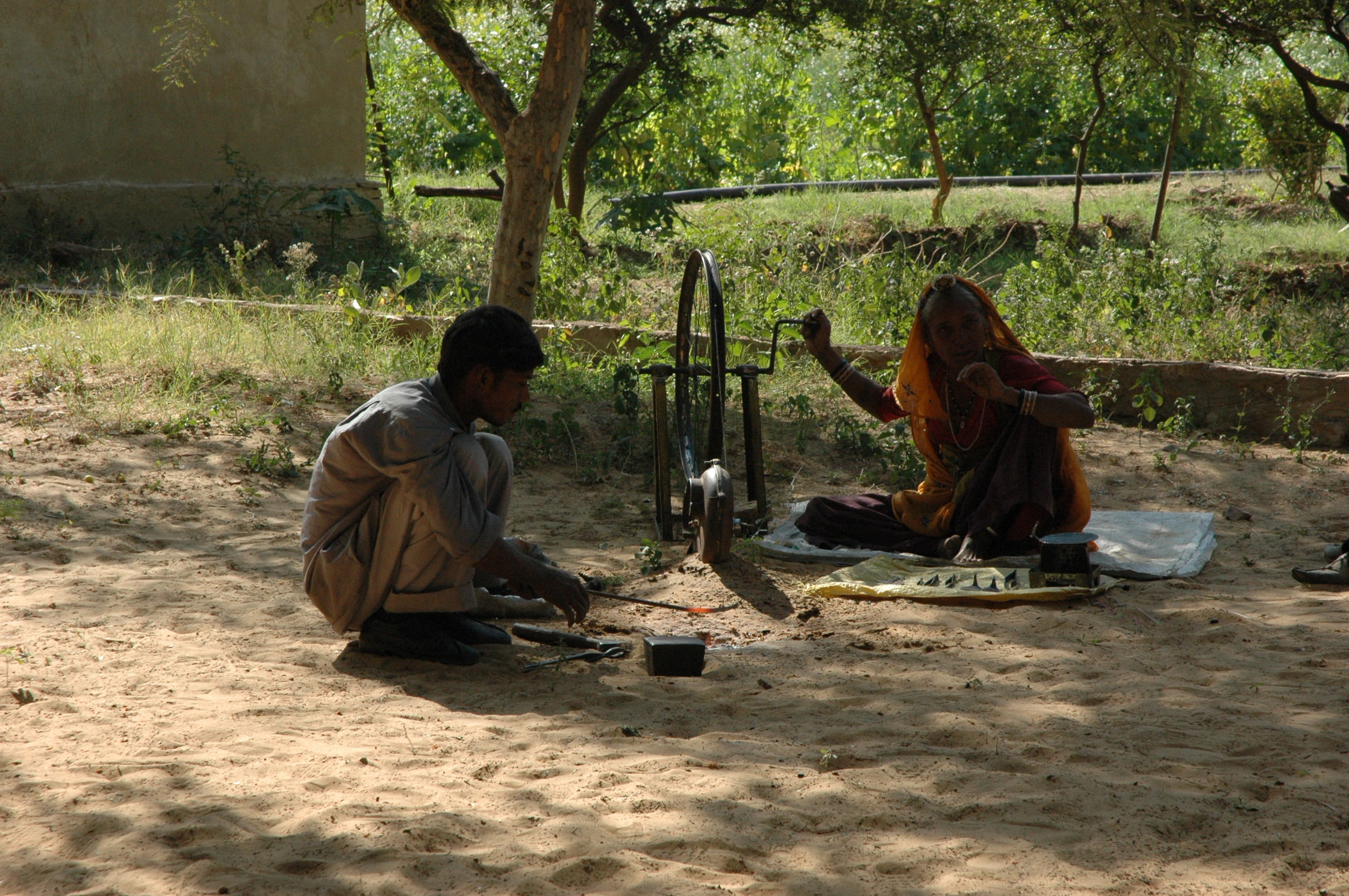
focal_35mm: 105
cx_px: 674
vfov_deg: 13.0
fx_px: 3930
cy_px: 448
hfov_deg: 19.5
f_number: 10
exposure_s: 1/400
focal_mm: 70
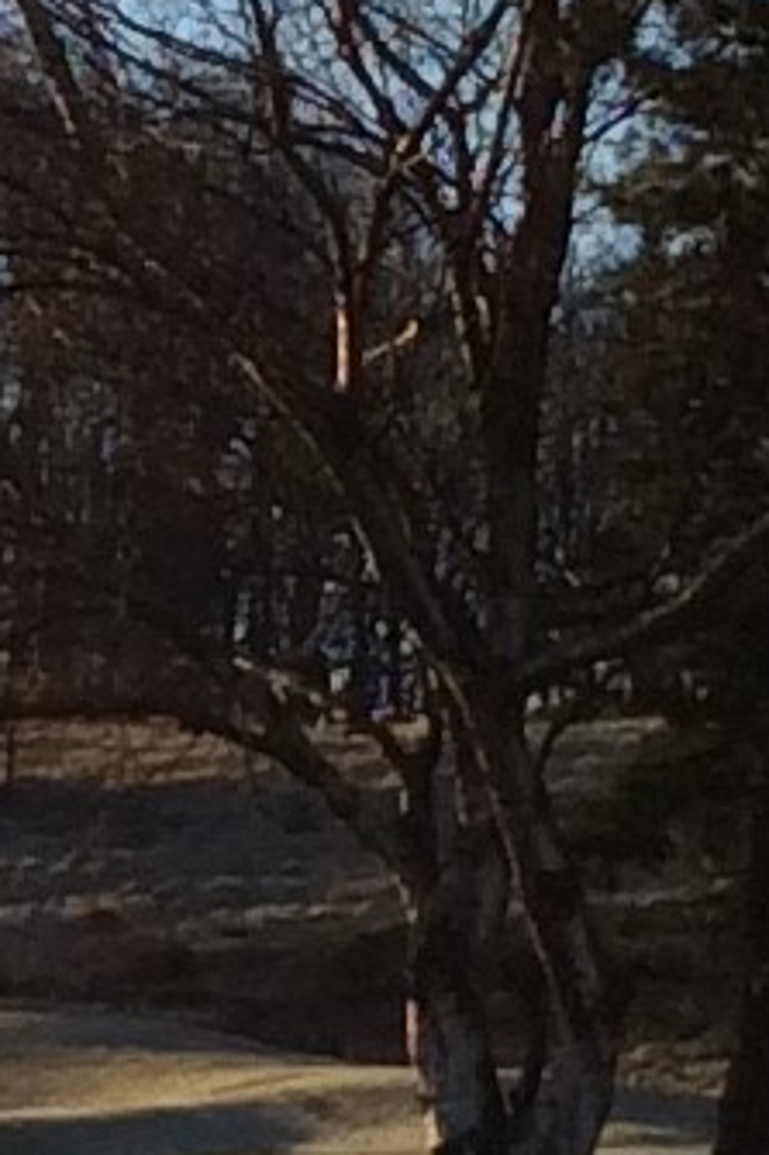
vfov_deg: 8.0
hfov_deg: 5.3
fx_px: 8243
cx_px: 71
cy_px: 667
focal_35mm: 257
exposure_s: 1/937
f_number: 2.4
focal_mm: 3.3
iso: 32
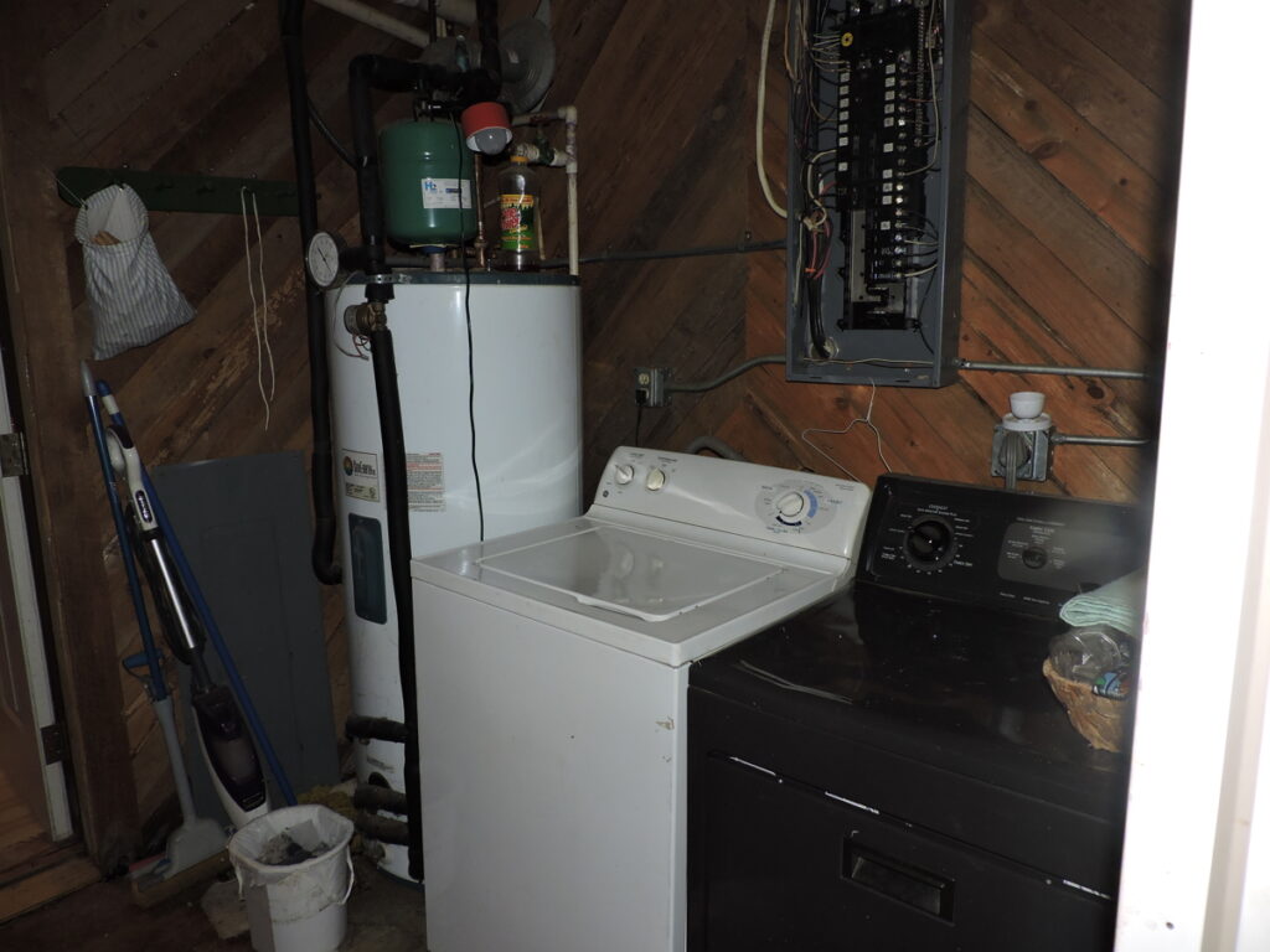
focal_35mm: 24
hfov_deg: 71.6
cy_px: 476
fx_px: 881
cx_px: 635
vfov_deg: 56.8
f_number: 3
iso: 200
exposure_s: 1/30
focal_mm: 4.3
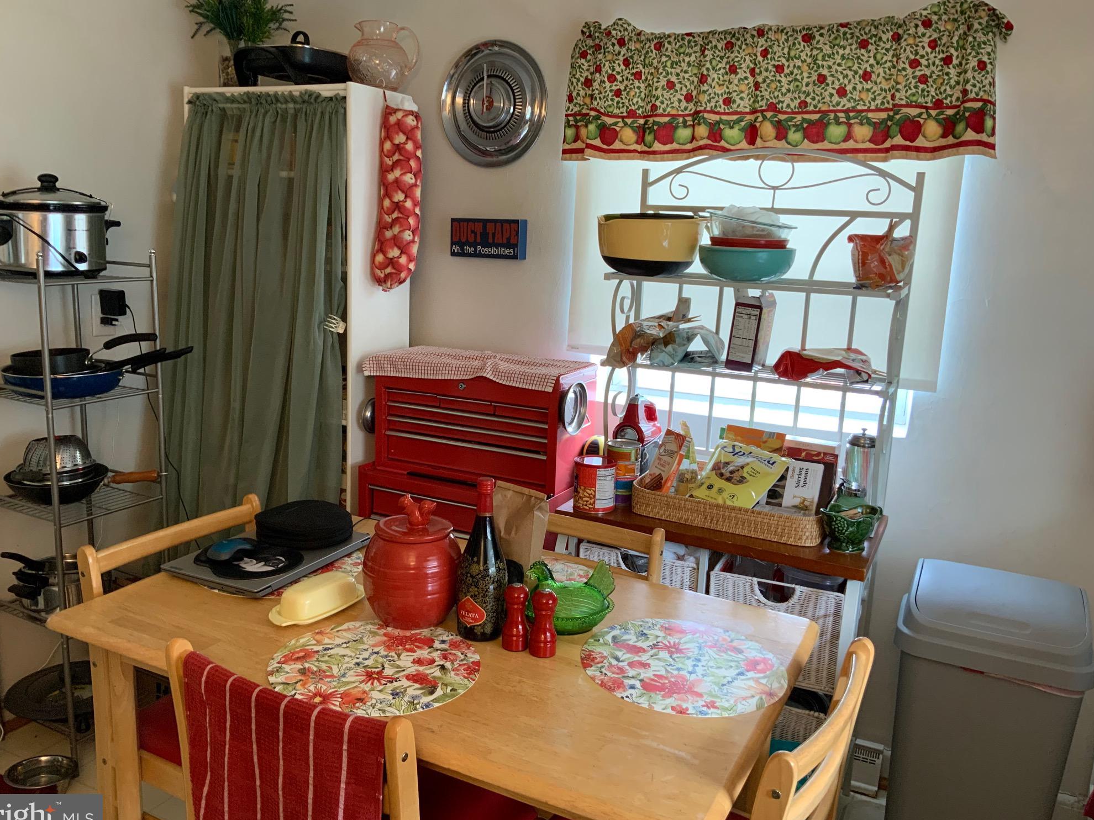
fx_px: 948
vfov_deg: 46.8
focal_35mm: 30
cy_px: 415
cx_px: 530
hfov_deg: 60.0
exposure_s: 1/60
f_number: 1.8
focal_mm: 3
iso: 100
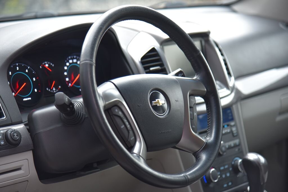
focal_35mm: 110
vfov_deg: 12.5
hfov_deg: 18.6
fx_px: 880
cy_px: 96
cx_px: 144
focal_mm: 110
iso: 500
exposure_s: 1/20
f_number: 4
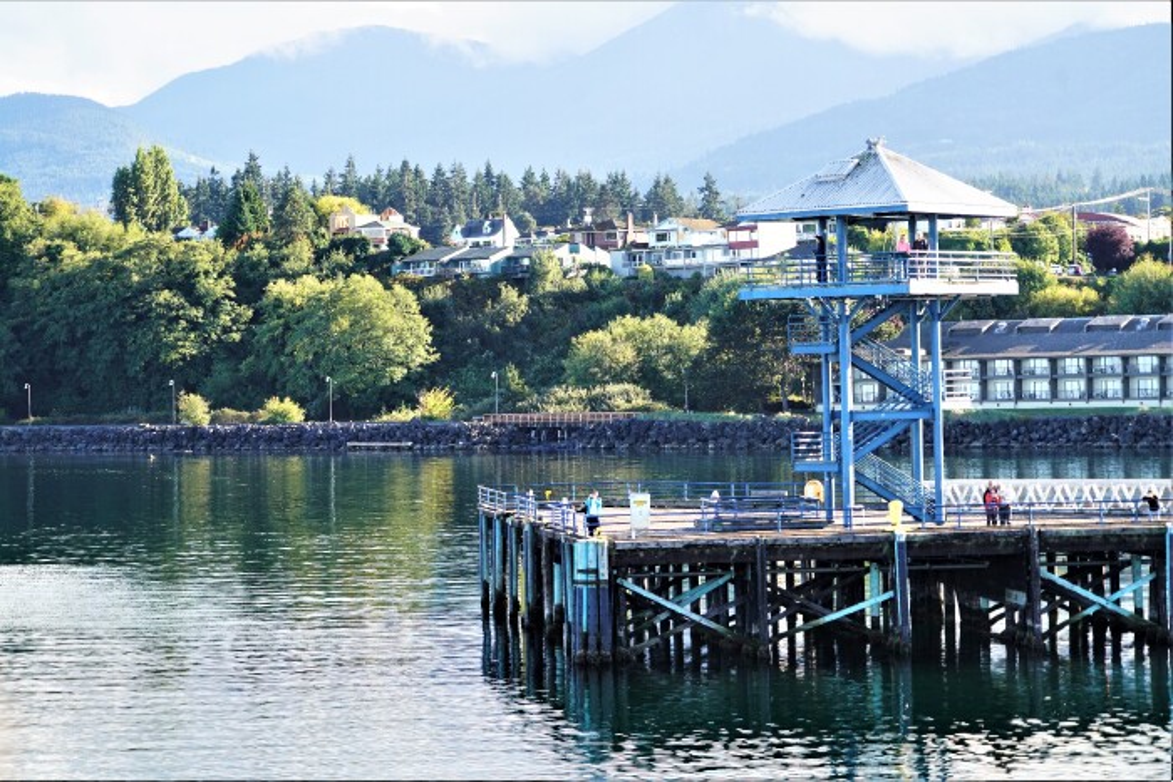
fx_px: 2933
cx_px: 586
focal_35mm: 90
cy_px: 391
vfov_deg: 15.2
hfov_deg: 22.6
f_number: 5.6
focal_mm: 90
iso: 125
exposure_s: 1/100
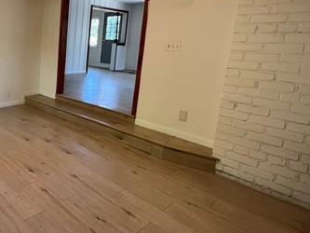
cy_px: 78
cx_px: 15
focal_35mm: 25
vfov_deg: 53.9
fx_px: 224
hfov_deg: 56.6
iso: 200
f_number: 1.8
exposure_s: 1/60
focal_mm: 1.57
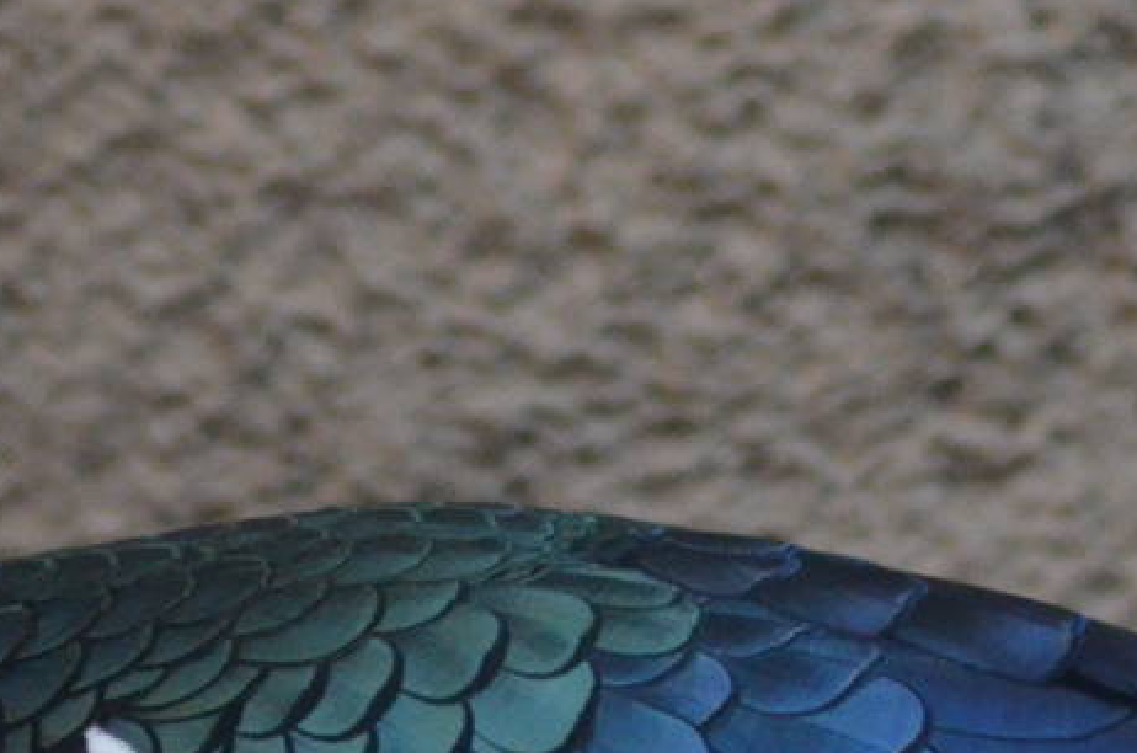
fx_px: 39271
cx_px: 731
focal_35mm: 1246
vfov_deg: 1.1
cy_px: 960
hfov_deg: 1.7
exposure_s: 1/250
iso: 3200
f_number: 5
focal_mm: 240
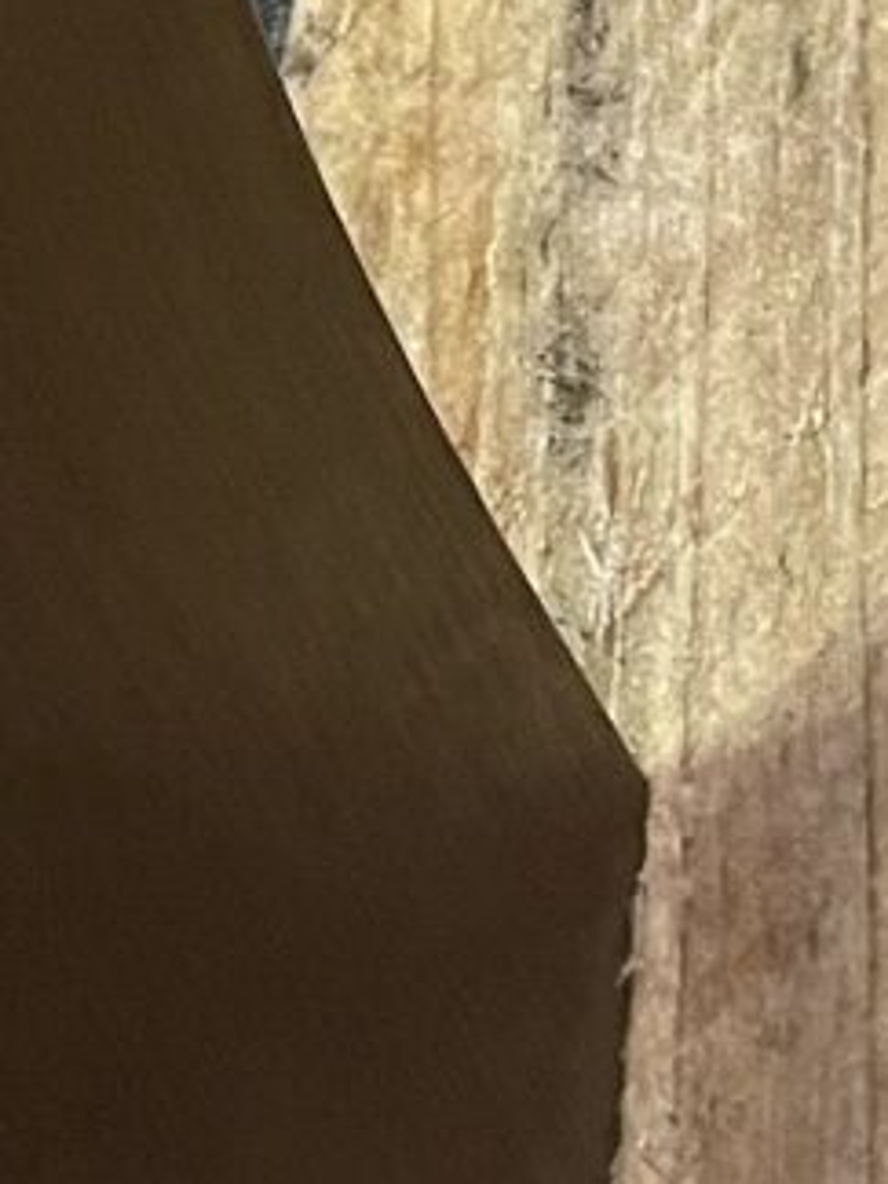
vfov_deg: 12.1
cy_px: 1012
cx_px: 219
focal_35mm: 162
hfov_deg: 9.1
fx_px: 5541
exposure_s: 1/60
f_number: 1.6
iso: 500
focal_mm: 4.2
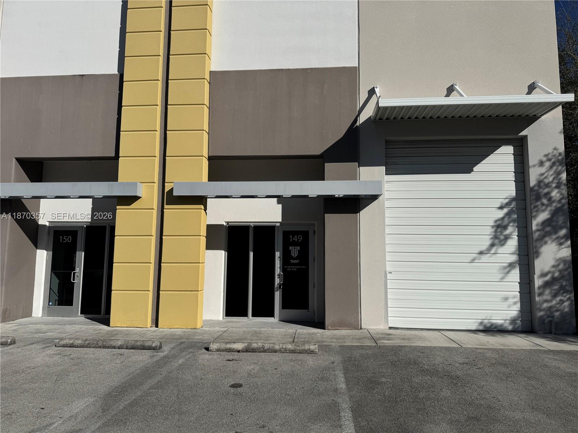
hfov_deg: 71.6
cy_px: 216
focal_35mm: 24
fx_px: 401
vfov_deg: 56.8
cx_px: 289
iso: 80
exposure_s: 1/12346
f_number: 1.78
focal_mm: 6.76
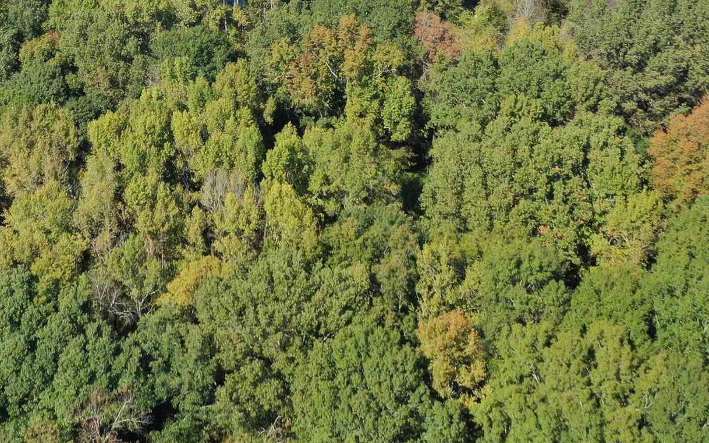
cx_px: 222
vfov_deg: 17.5
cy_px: -38
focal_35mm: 72
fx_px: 1391
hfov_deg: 28.4
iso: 100
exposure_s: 1/50
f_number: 5
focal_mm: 10.26
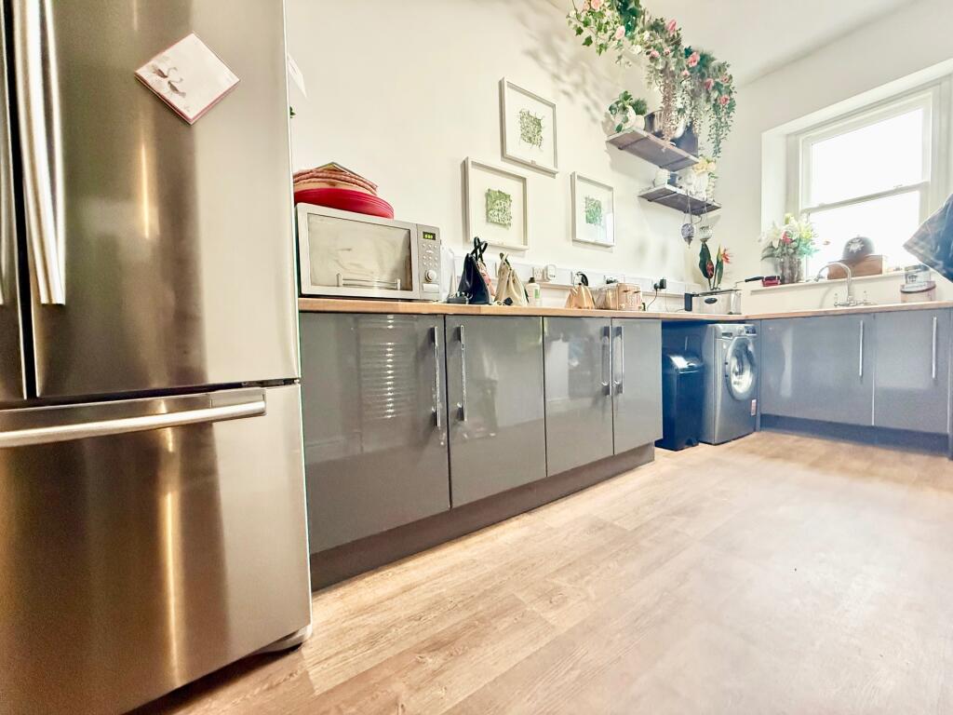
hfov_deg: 102.1
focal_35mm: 14
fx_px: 385
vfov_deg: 85.7
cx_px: 476
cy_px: 358
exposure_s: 1/50
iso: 800
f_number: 2.2
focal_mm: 2.22
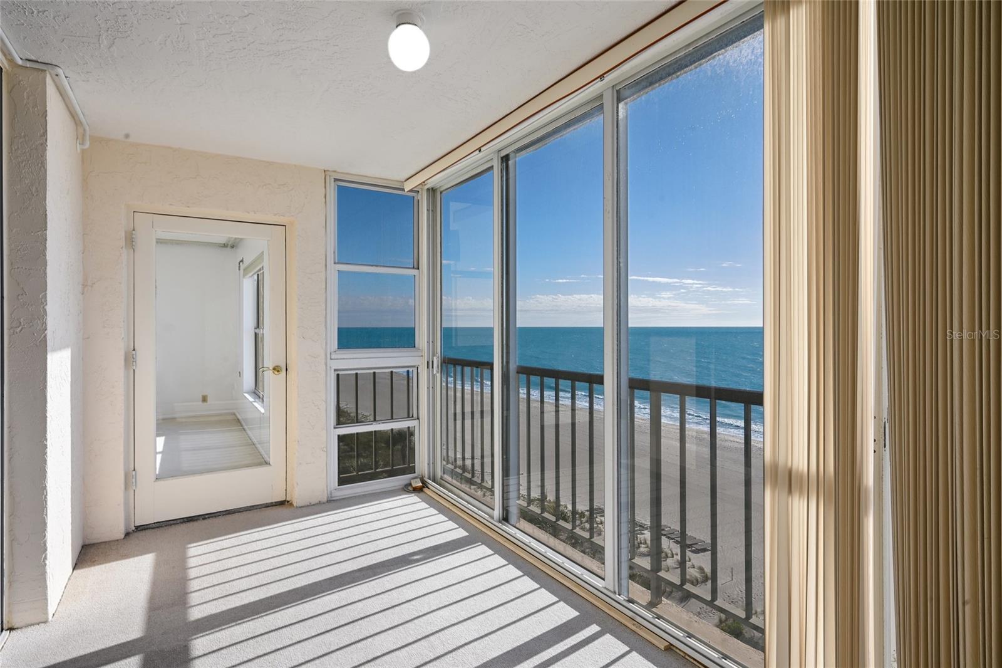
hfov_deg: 88.4
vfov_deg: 65.9
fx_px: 515
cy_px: 334
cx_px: 501
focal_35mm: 18
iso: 160
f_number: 11
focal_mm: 18.5
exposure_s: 1/60
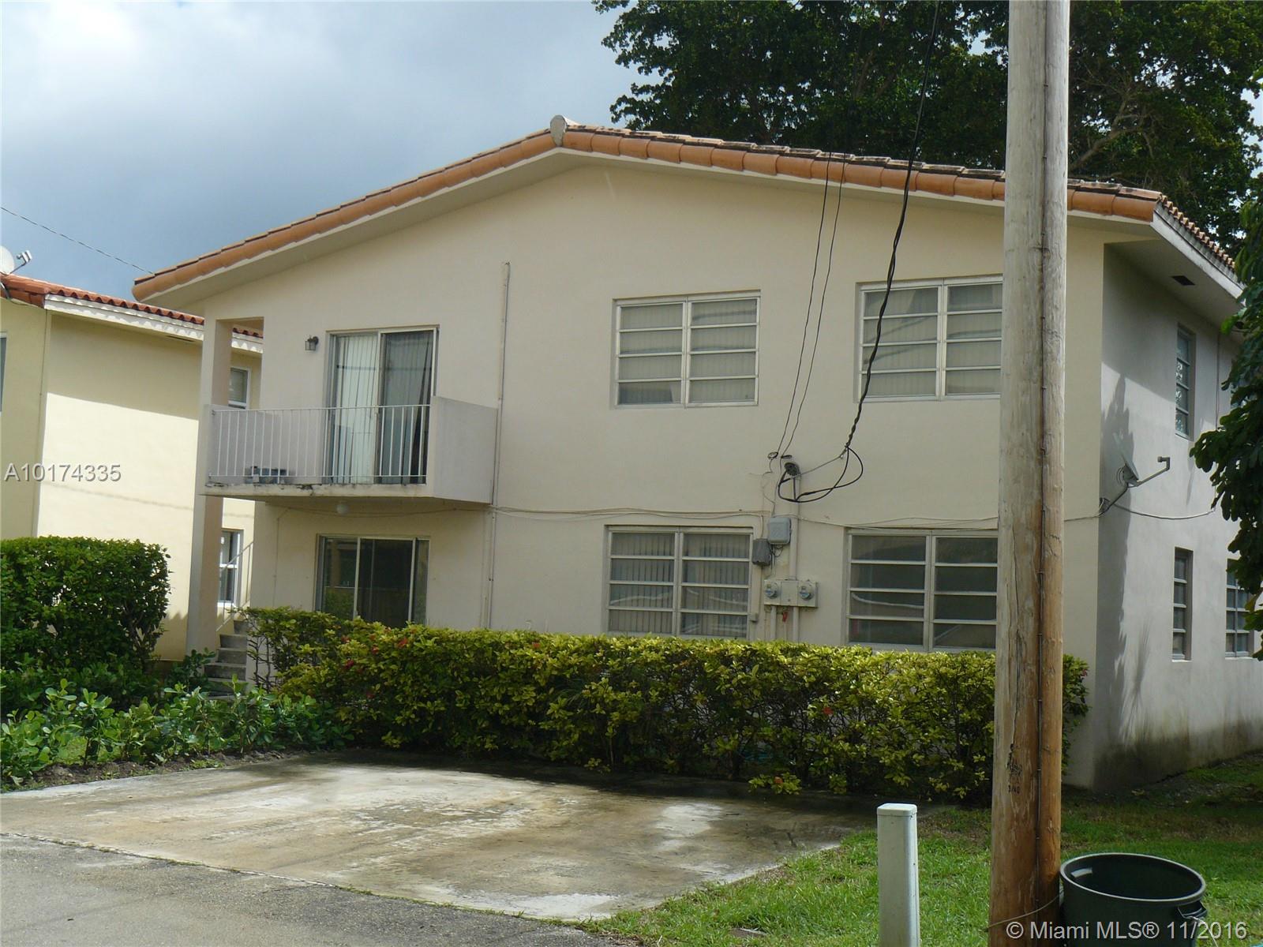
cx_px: 632
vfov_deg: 30.3
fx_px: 1751
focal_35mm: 48
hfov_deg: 39.7
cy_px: 474
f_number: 5.6
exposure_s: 1/400
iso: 100
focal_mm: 8
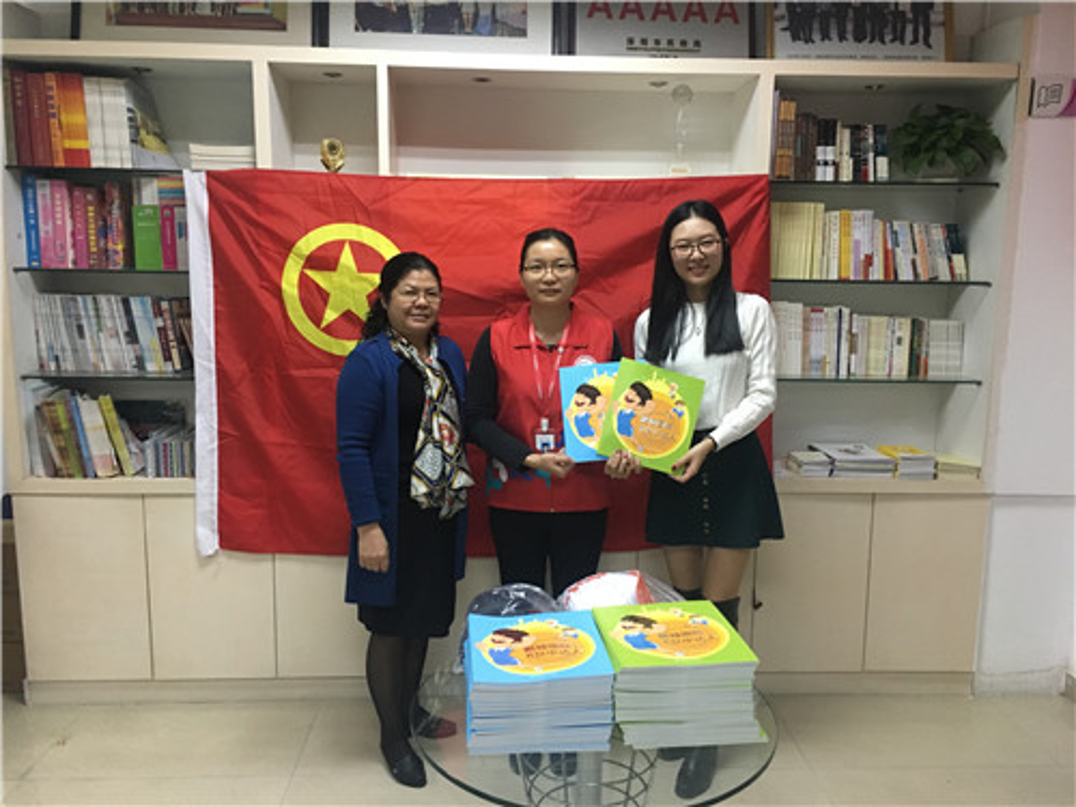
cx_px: 538
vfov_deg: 48.2
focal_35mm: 29
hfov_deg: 61.7
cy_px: 404
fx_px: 901
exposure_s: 1/33
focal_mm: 4.15
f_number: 2.2
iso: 200
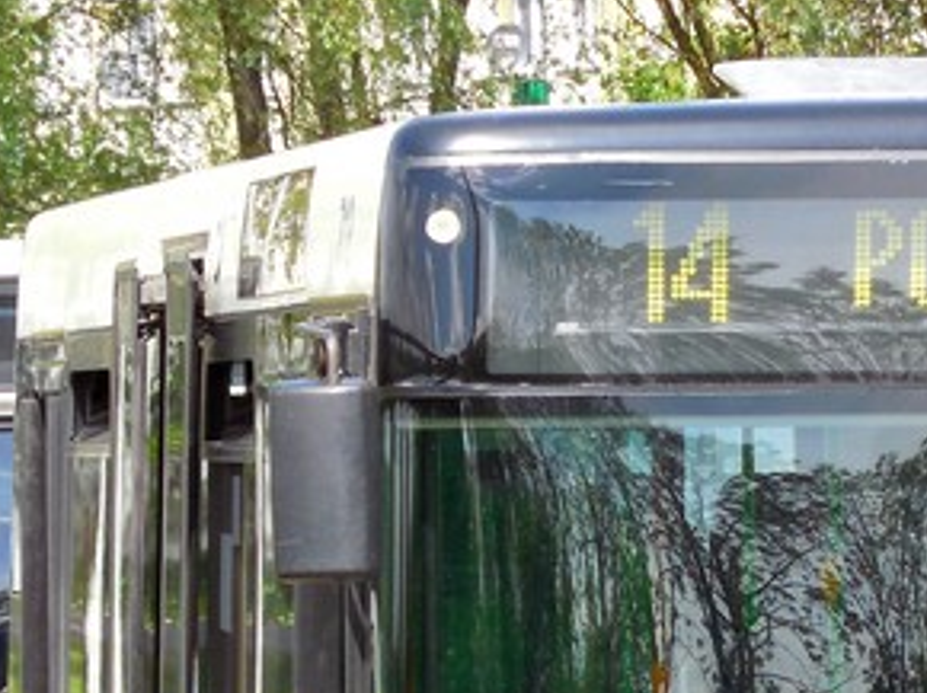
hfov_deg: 3.8
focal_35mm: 527
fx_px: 14101
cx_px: 729
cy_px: 719
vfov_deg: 2.8
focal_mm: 34.4
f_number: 5
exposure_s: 1/200
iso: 125
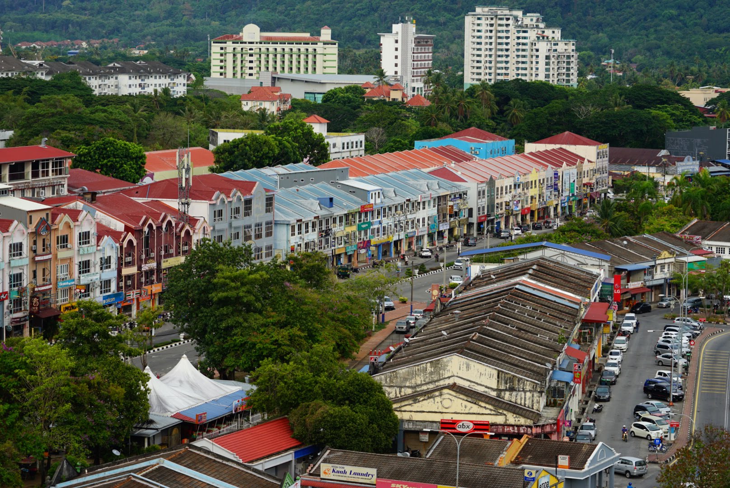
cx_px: 365
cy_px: 244
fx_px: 2232
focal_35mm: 110
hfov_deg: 18.6
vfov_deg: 12.5
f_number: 9
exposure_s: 1/100
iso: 160
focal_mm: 110
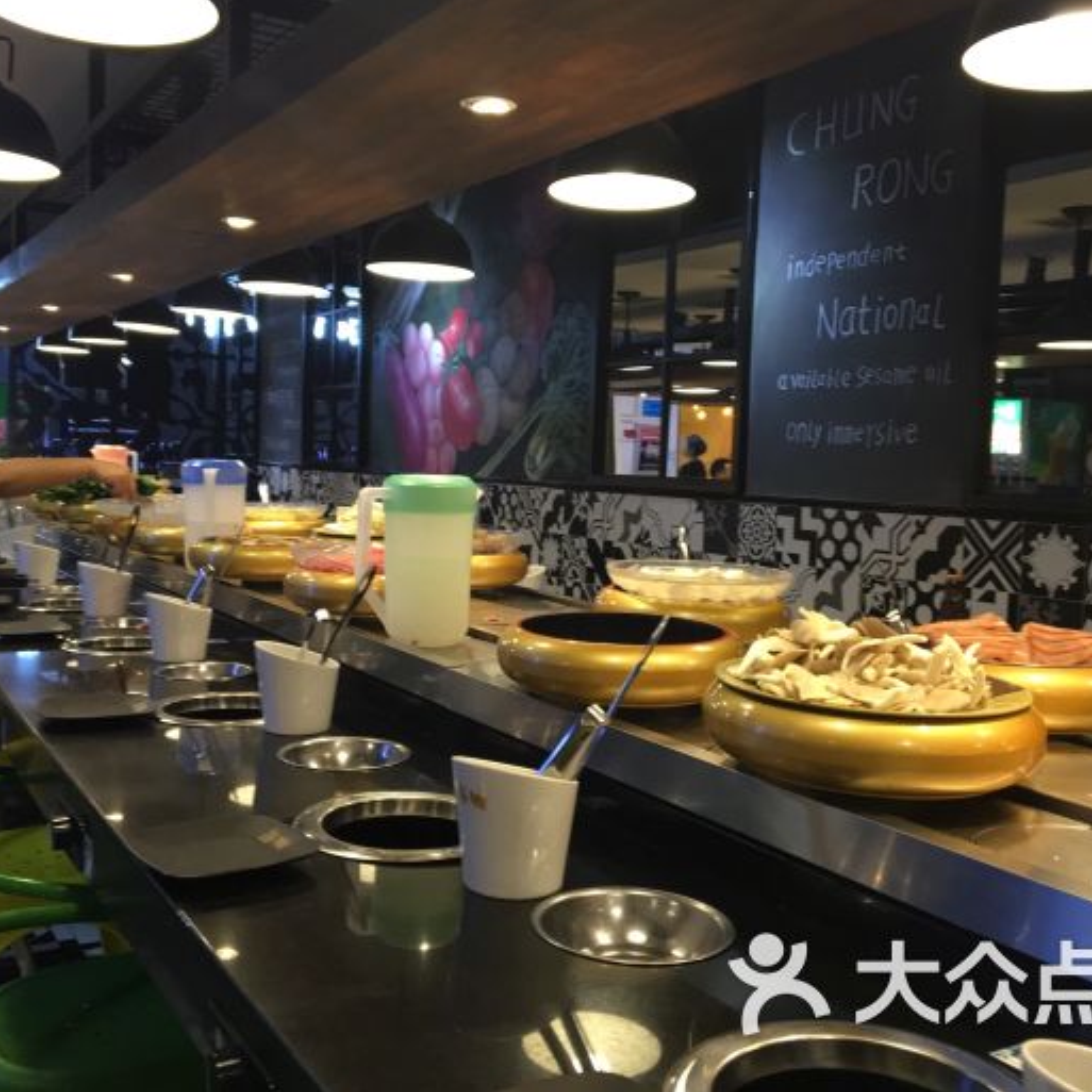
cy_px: 535
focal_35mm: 35
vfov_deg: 47.2
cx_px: 517
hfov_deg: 47.2
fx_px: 1249
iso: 160
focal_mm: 4.15
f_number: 2.2
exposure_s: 1/33
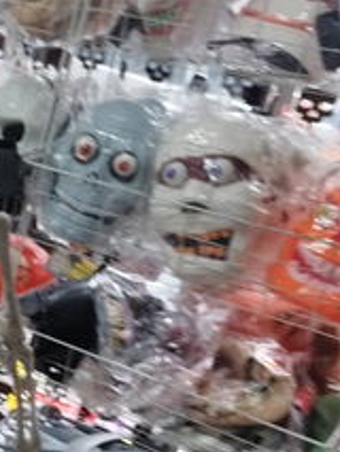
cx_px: -83
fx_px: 785
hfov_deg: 22.3
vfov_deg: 31.4
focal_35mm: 60
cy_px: 355
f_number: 1.89
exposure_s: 1/50
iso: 300
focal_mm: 5.89
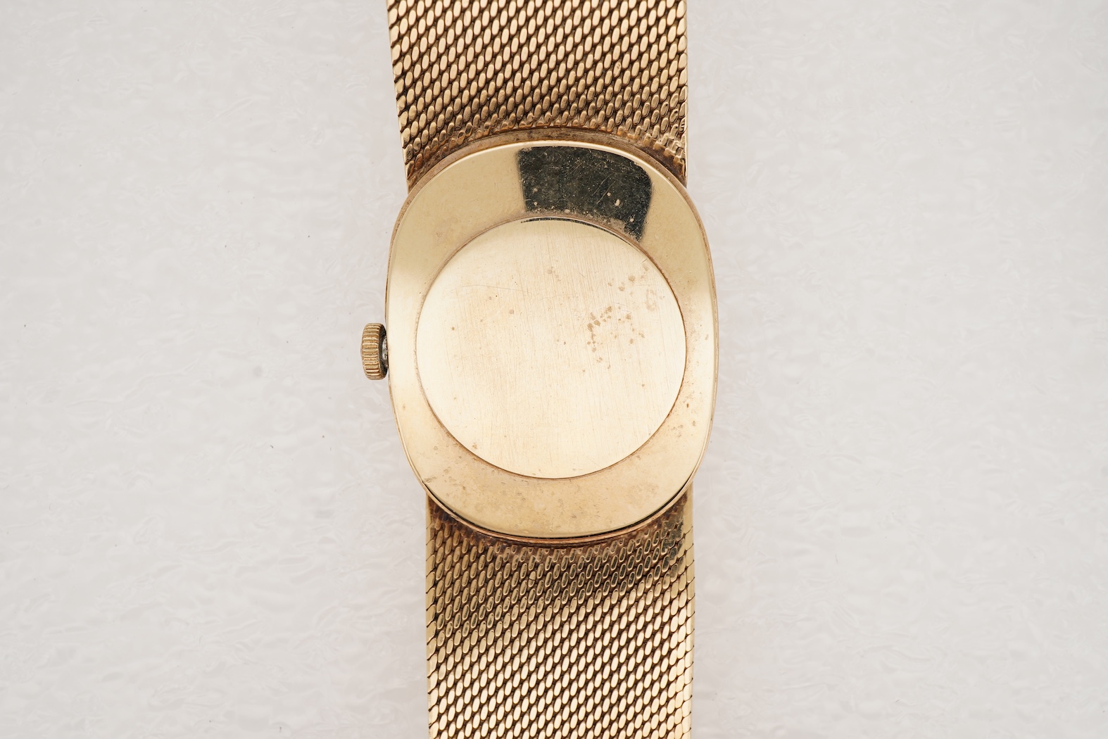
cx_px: 554
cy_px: 370
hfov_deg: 43.6
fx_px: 1385
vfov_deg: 29.9
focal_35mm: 45
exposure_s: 1/160
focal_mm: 30
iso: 160
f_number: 22
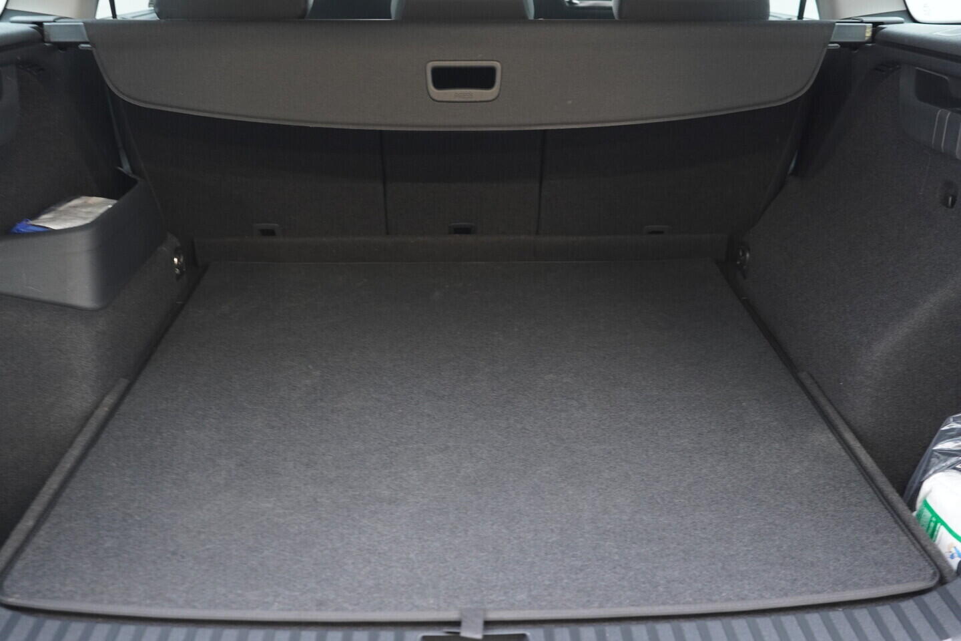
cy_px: 320
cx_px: 480
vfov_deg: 36.9
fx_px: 961
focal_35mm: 36
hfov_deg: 53.1
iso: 800
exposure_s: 1/40
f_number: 2.8
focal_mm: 24
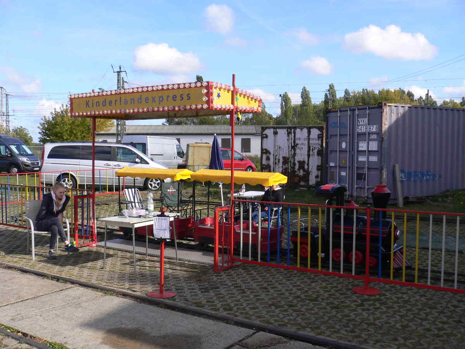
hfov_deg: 52.6
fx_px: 470
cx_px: 232
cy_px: 174
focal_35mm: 35
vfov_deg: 40.7
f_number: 5.6
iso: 100
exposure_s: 1/320
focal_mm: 5.8
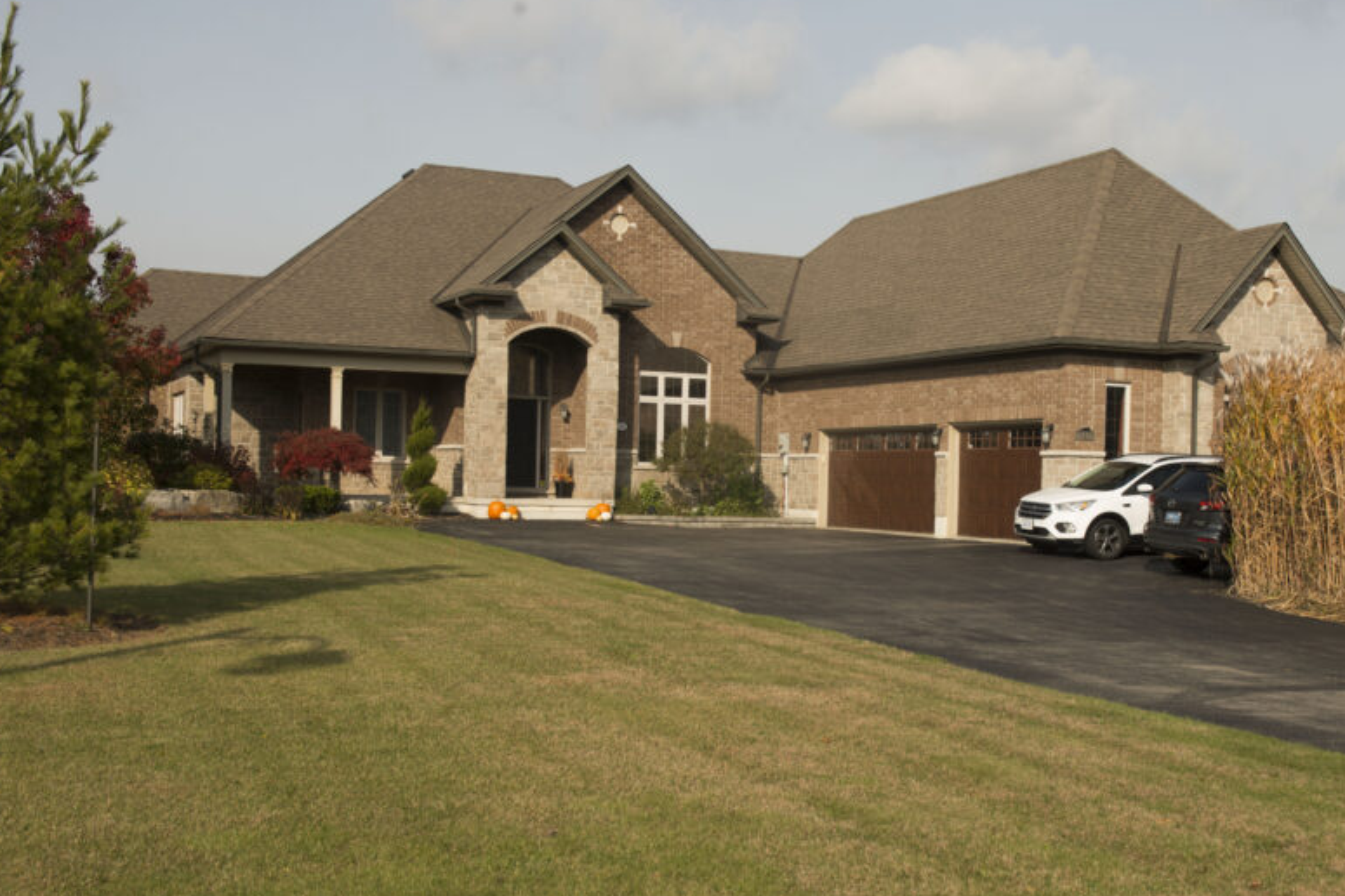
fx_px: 1681
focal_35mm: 45
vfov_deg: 29.8
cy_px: 497
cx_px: 752
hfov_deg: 43.5
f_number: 8
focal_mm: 34
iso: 125
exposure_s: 1/250
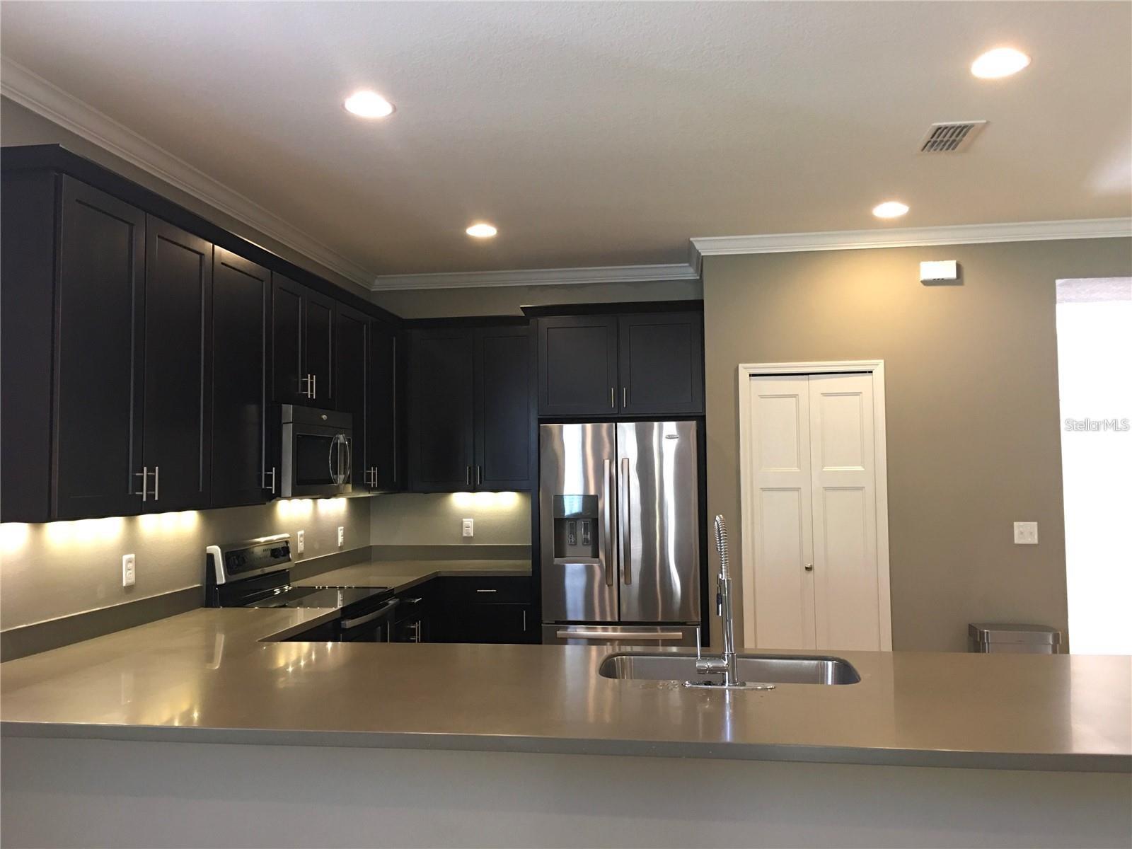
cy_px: 424
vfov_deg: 48.2
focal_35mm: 29
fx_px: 948
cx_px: 566
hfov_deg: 61.7
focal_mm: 4.15
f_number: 2.2
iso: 80
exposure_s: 1/15
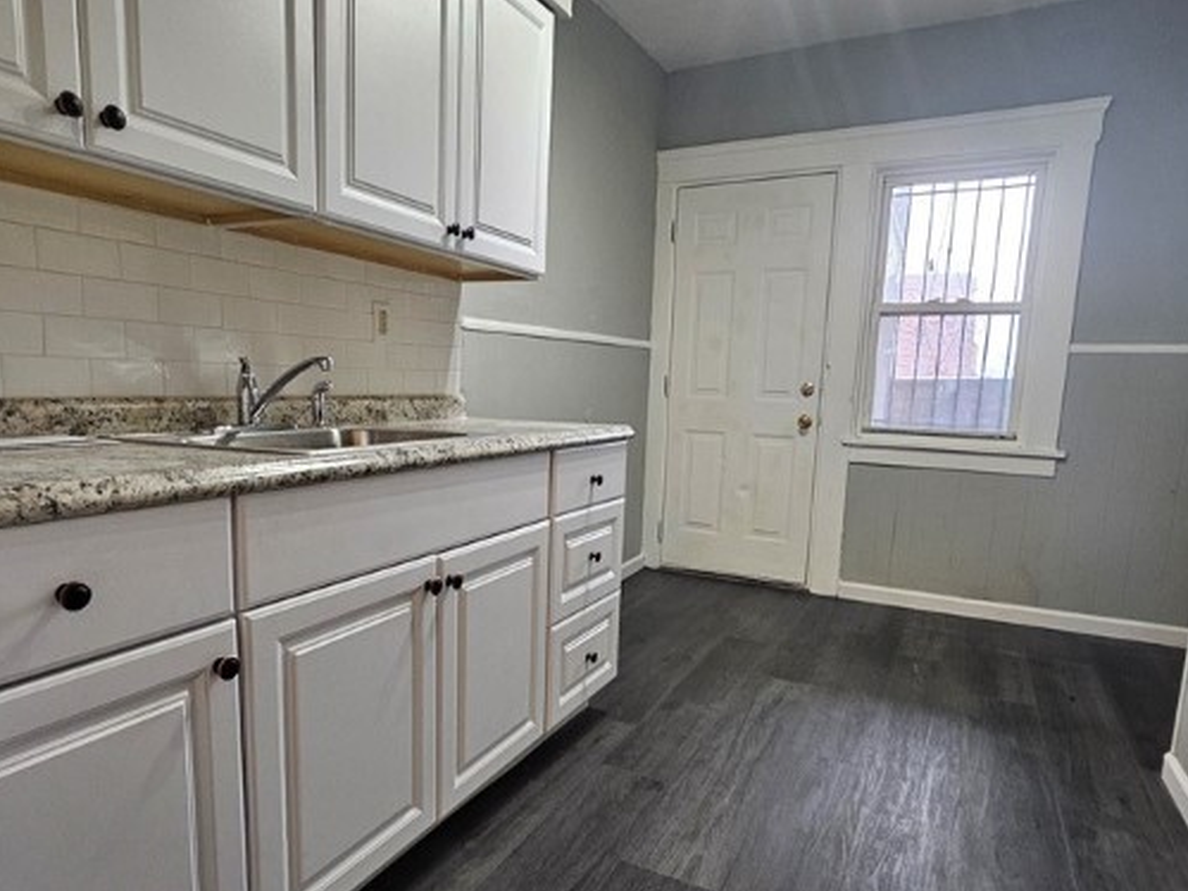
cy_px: 493
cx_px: 564
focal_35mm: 20
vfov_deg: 65.8
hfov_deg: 81.7
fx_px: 686
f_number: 2.2
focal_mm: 2.2
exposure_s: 1/30
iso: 400
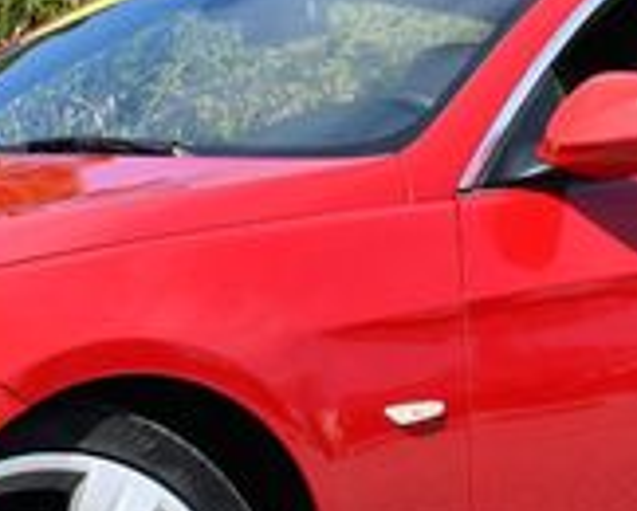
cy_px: 181
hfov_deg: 10.8
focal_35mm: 178
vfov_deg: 8.7
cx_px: 260
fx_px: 3360
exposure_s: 1/250
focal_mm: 24
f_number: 8
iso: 110
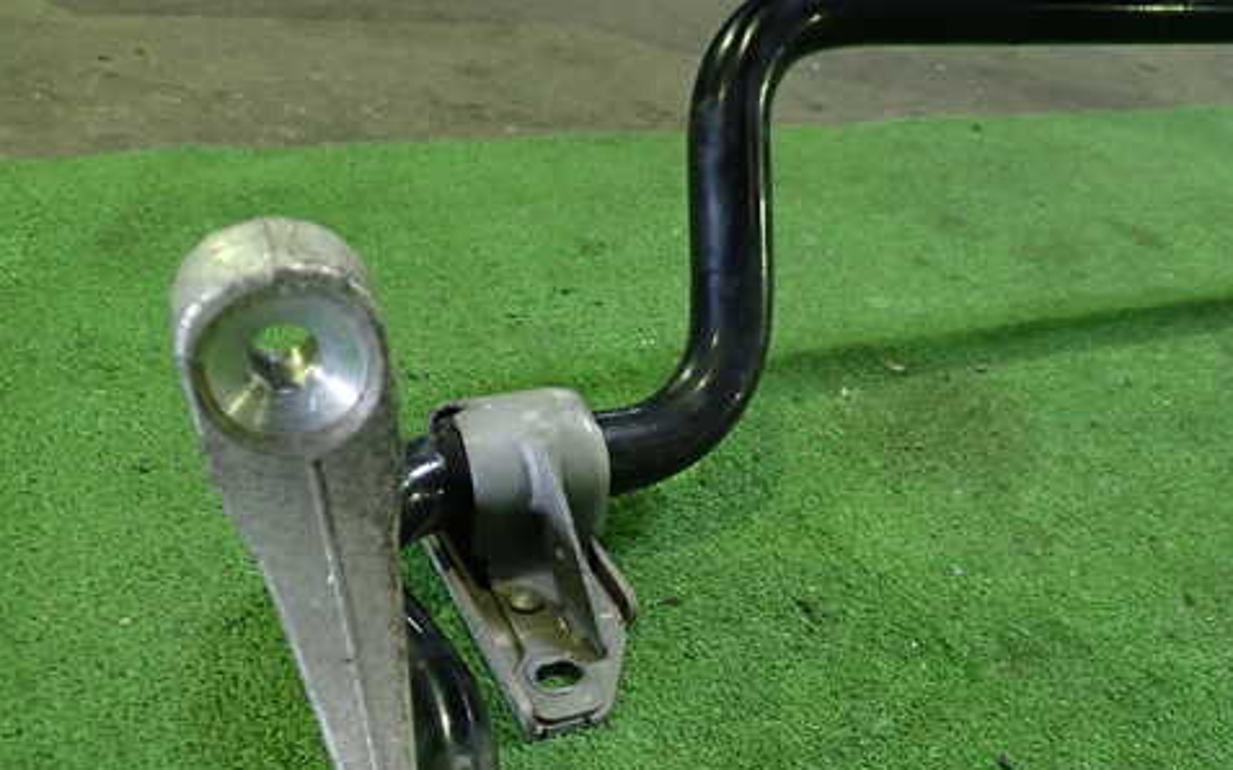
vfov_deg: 31.7
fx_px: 1344
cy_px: 517
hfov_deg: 49.1
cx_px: 708
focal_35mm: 40
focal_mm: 5.4
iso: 500
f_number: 2.3
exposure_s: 1/30
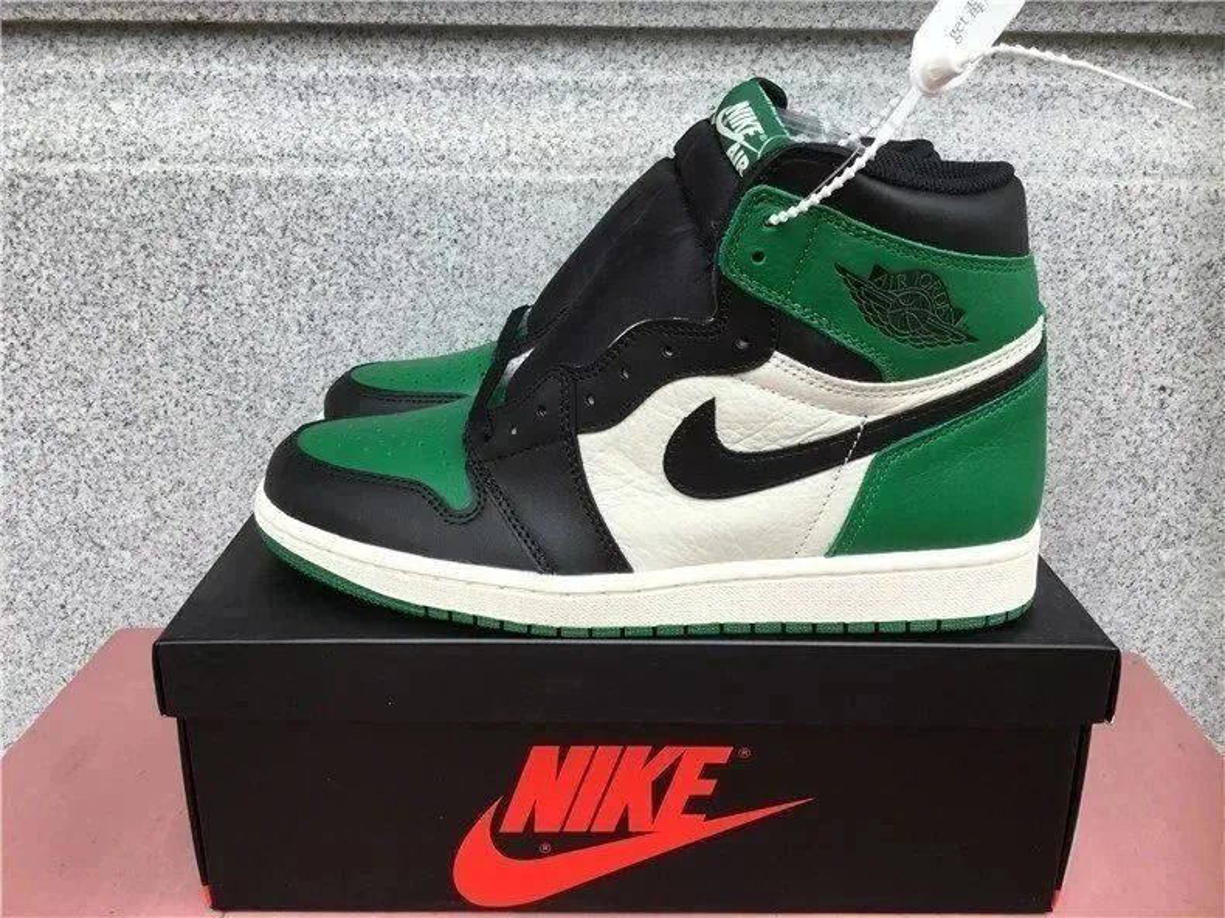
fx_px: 1097
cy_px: 459
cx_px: 612
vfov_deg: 45.4
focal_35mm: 31
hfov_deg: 58.4
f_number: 2.4
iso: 25
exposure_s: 1/233
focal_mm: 3.3
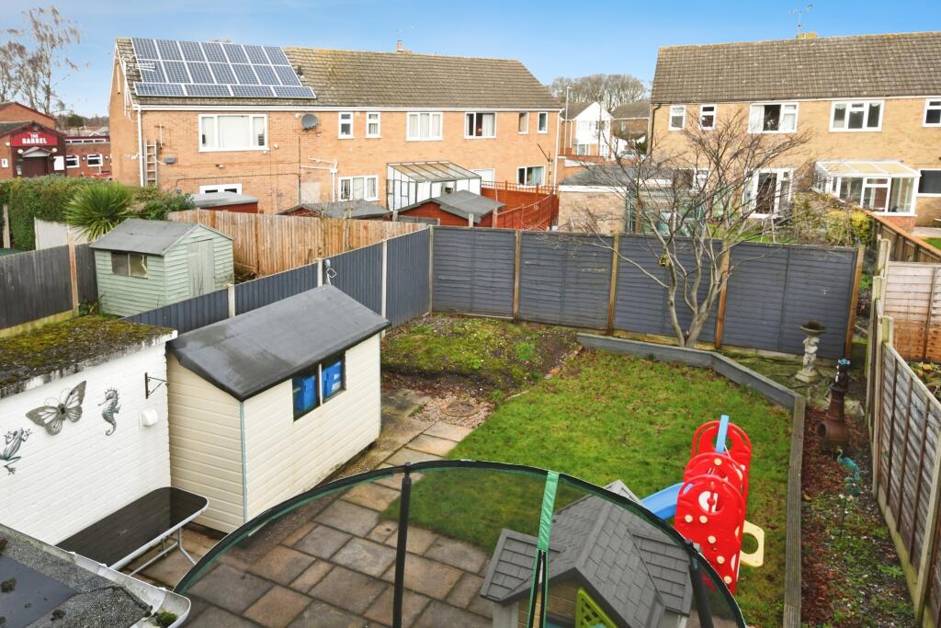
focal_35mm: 24
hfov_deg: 73.7
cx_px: 470
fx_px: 627
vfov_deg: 53.1
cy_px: 314
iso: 800
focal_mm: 16
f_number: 8
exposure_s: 1/250
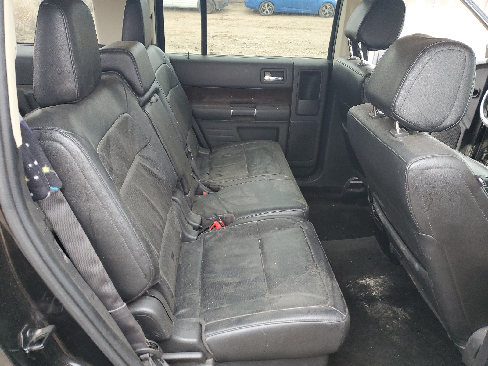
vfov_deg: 53.1
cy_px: 183
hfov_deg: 67.3
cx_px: 244
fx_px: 367
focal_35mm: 26
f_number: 1.5
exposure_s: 1/60.2
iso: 128
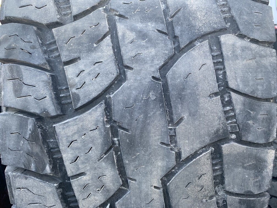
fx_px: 208
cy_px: 104
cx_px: 138
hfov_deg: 67.3
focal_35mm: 26
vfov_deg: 53.1
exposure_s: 1/121
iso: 80
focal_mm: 4.25
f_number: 1.8
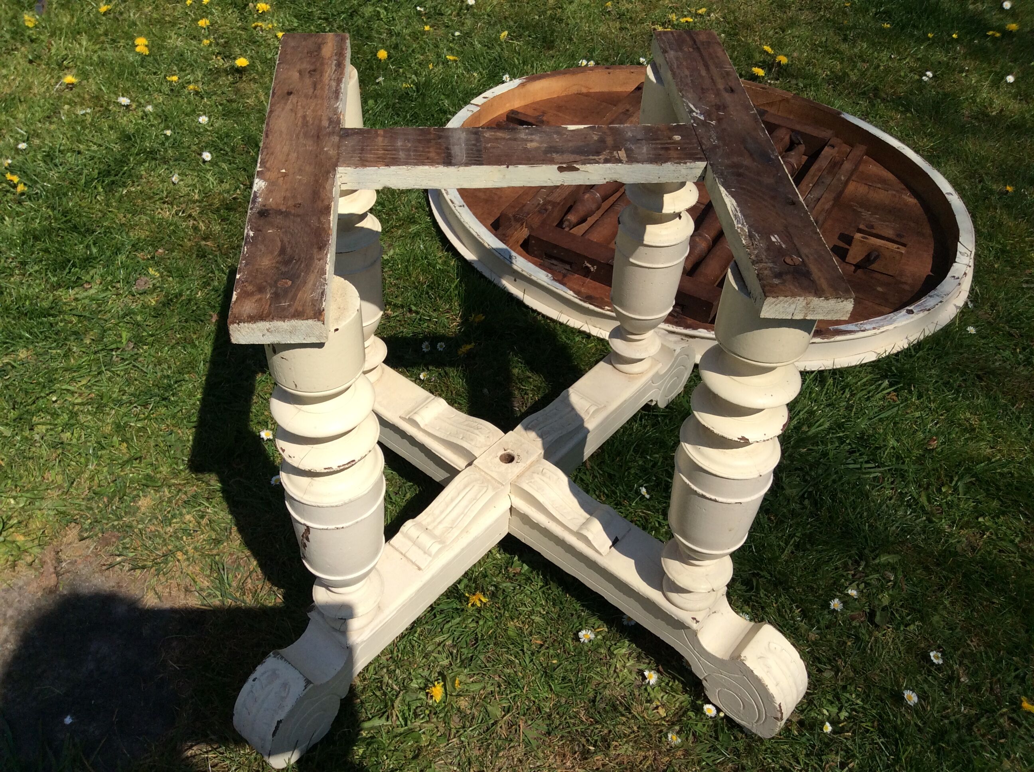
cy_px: 386
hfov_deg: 56.9
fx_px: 954
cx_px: 517
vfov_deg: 44.1
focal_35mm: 32
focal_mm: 3.3
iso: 32
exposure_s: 1/2725
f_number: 2.4
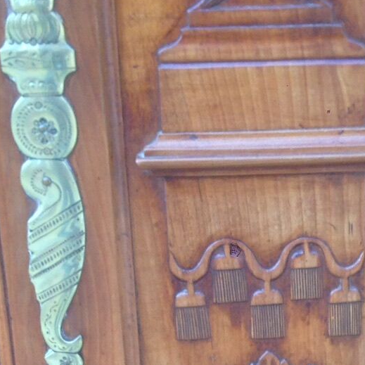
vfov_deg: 14.6
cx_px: 257
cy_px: 465
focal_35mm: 115
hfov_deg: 15.1
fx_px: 1372
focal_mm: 4.12
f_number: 2.4
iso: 50
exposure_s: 1/60
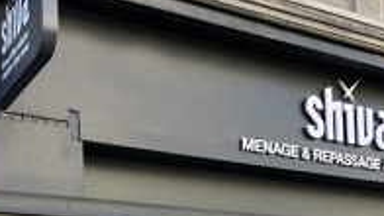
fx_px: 712
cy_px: 310
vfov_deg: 16.0
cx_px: 225
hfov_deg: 30.1
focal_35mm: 70
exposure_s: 1/173
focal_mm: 4
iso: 25
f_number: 1.8
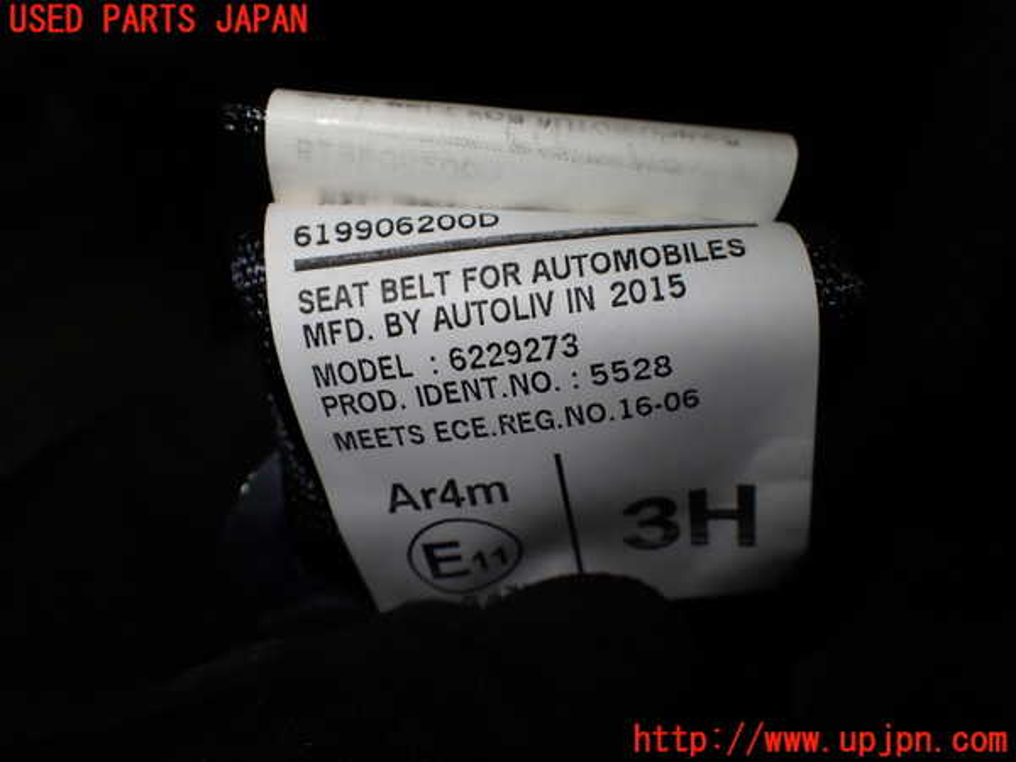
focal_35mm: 30
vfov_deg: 46.8
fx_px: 881
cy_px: 381
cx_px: 508
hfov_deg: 60.0
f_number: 3.2
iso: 100
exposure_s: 1/125
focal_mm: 5.4
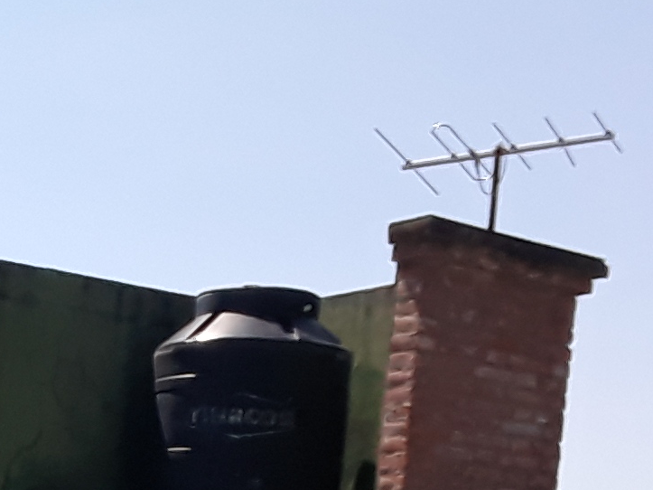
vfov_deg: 16.1
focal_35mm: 82
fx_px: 1547
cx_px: -276
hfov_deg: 20.9
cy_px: 782
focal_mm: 1.92
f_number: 2.2
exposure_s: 1/1028
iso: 40
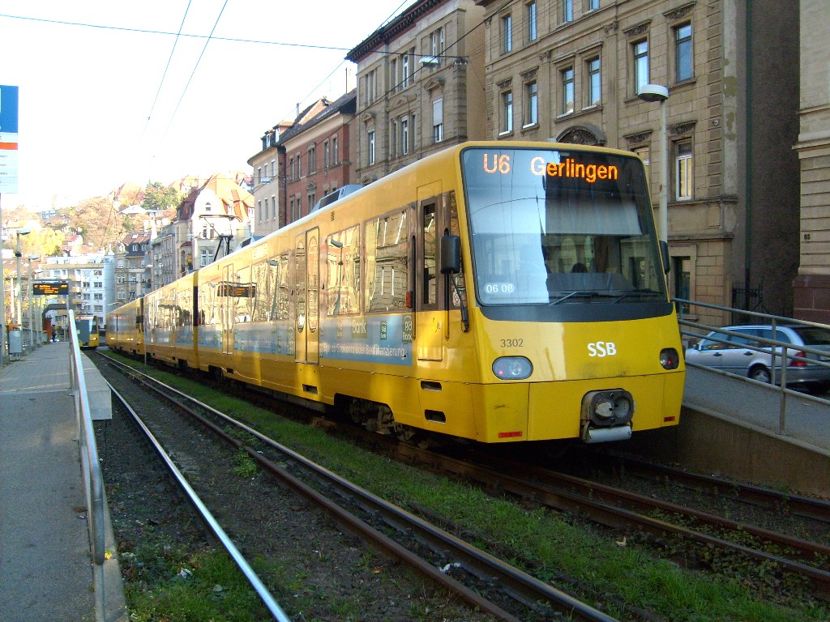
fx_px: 839
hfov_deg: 52.6
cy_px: 311
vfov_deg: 40.7
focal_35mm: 35
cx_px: 415
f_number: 7.1
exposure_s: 1/90
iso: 80
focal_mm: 5.8
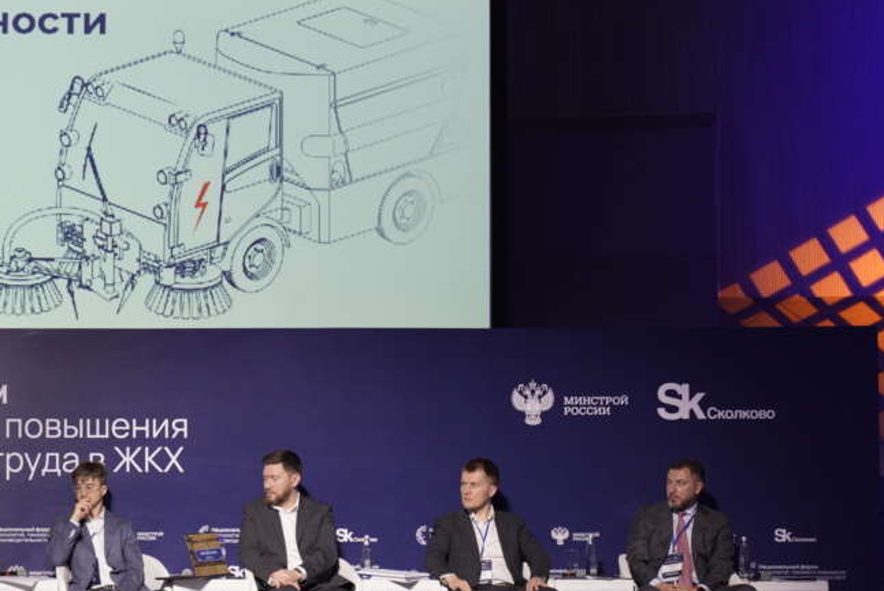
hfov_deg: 17.6
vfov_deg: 12.4
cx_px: -219
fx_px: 2703
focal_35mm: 110
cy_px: 430
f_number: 2.8
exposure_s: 1/100
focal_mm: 44
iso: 640
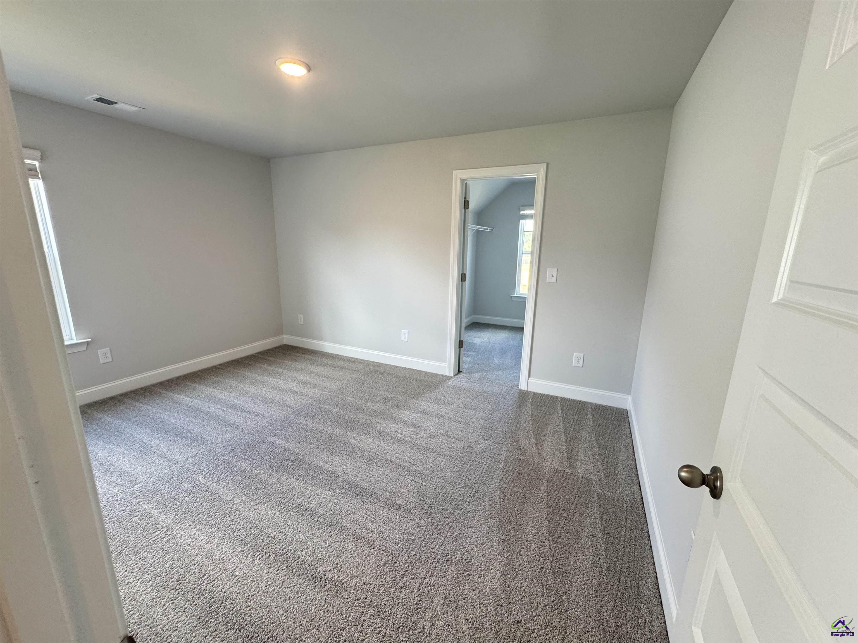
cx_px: 429
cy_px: 322
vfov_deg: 85.7
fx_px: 347
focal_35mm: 14
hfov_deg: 102.1
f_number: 2.2
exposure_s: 1/60
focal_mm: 2.22
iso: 160
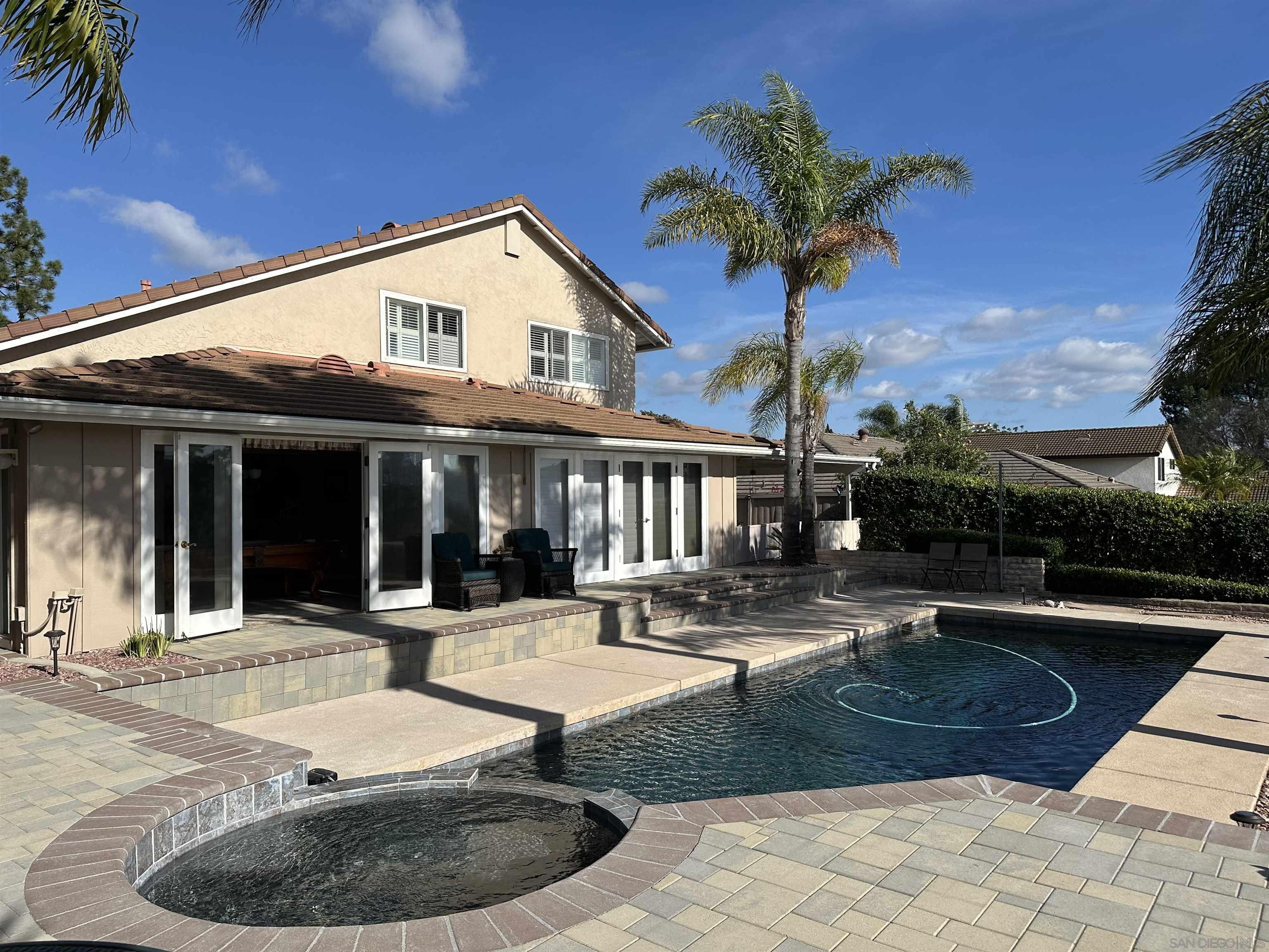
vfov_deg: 56.8
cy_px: 476
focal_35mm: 24
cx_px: 634
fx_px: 880
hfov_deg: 71.6
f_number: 1.78
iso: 80
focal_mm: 6.86
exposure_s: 1/7042
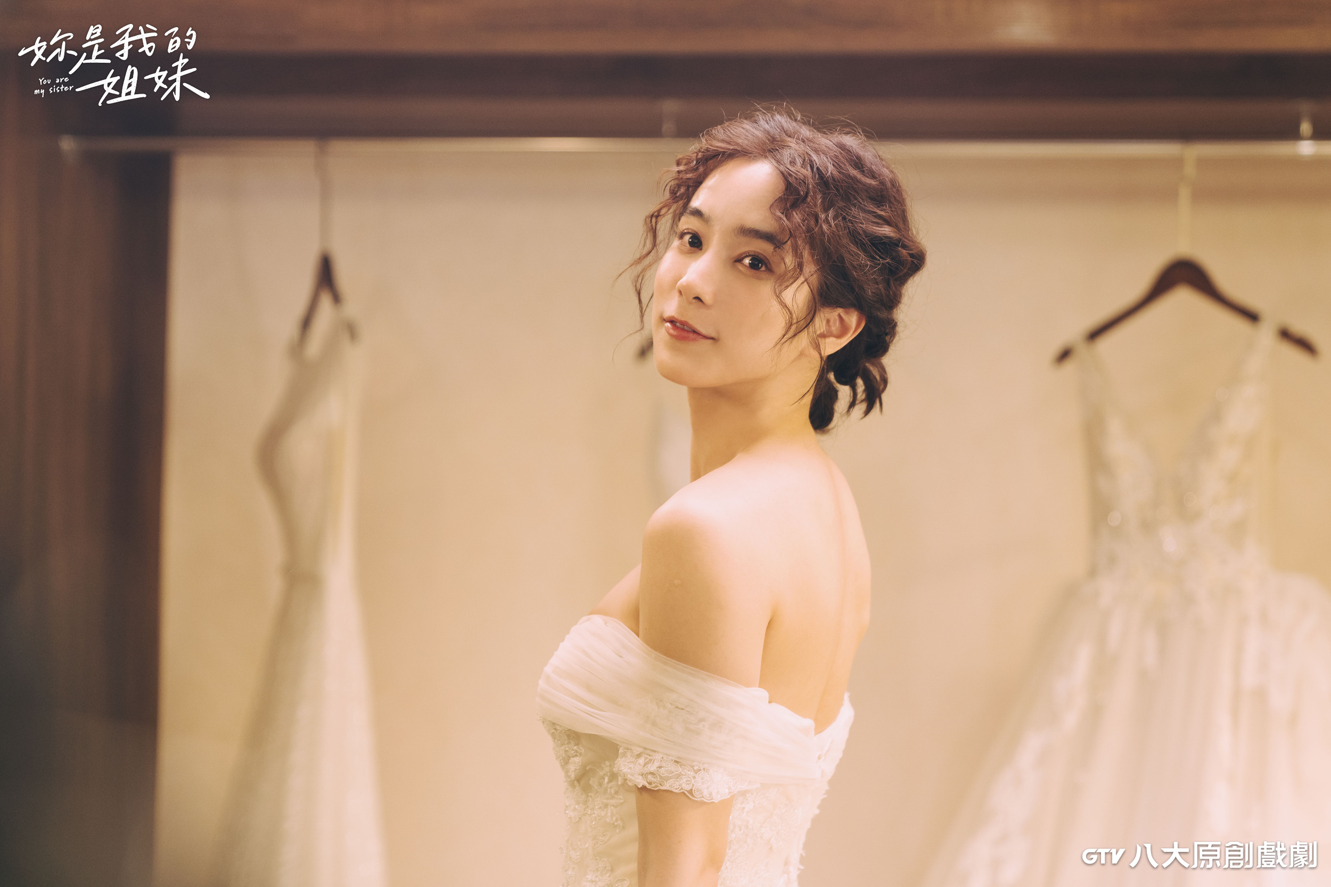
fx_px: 2588
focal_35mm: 70
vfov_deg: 19.5
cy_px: 444
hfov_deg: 28.8
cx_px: 666
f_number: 2.8
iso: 1600
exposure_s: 1/160
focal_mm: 70
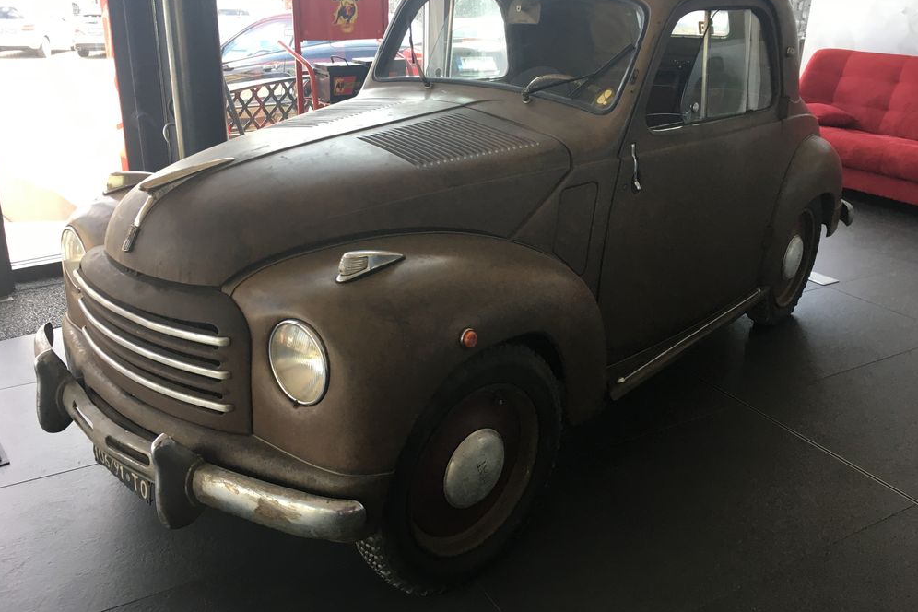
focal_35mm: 31
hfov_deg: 60.3
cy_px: 274
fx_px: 790
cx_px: 463
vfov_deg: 42.3
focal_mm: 4.15
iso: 32
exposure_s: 1/33
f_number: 2.2
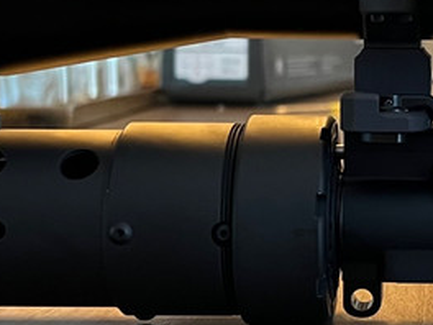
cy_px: 107
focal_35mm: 105
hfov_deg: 18.2
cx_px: 444
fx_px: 1313
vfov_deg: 14.1
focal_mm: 5.7
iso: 400
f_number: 1.5
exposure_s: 1/40
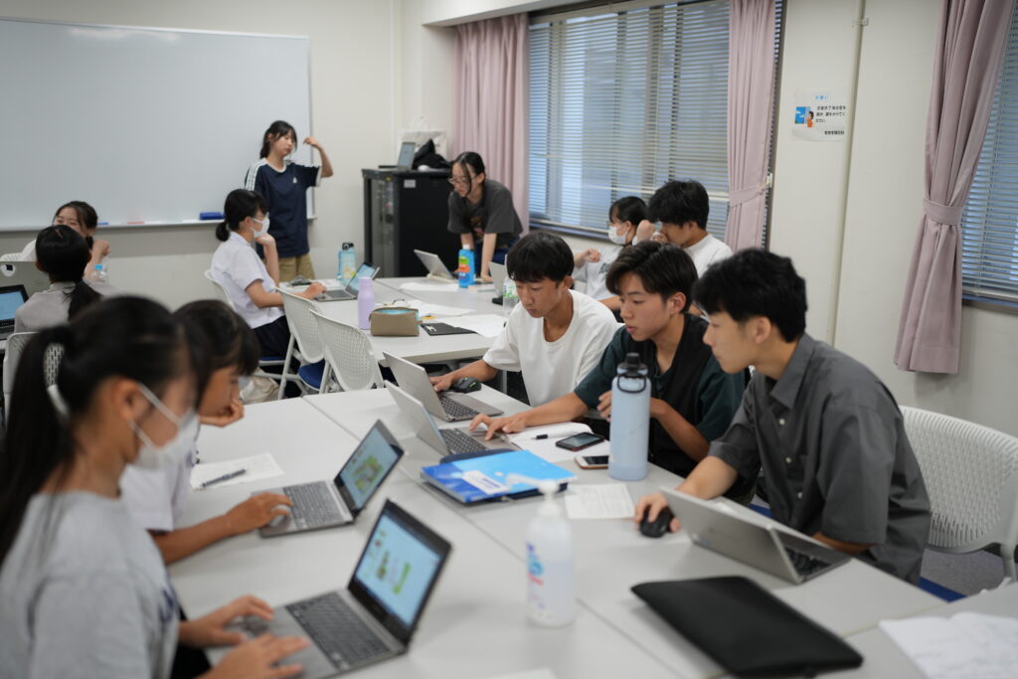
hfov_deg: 54.4
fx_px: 990
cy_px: 340
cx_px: 509
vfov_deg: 37.9
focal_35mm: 35
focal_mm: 35
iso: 100
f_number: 1.4
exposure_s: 1/100
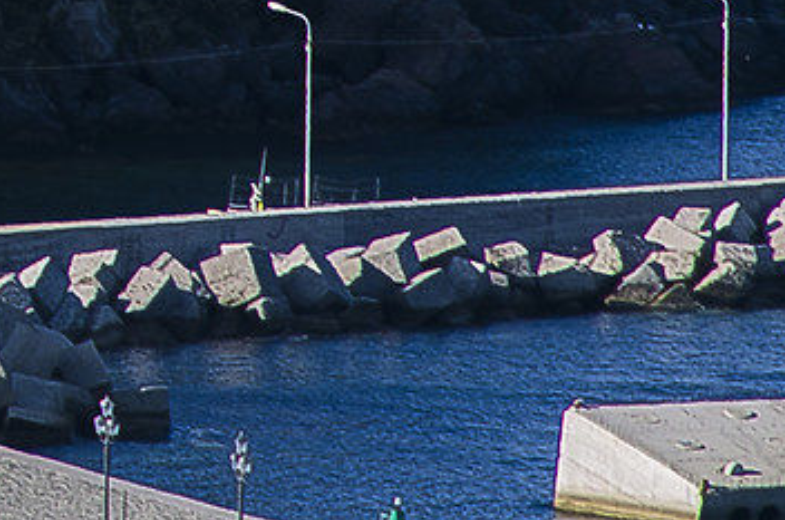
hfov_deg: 1.5
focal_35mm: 1379
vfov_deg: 1.0
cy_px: -628
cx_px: -760
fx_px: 30011
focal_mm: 135
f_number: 8
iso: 100
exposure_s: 1/125
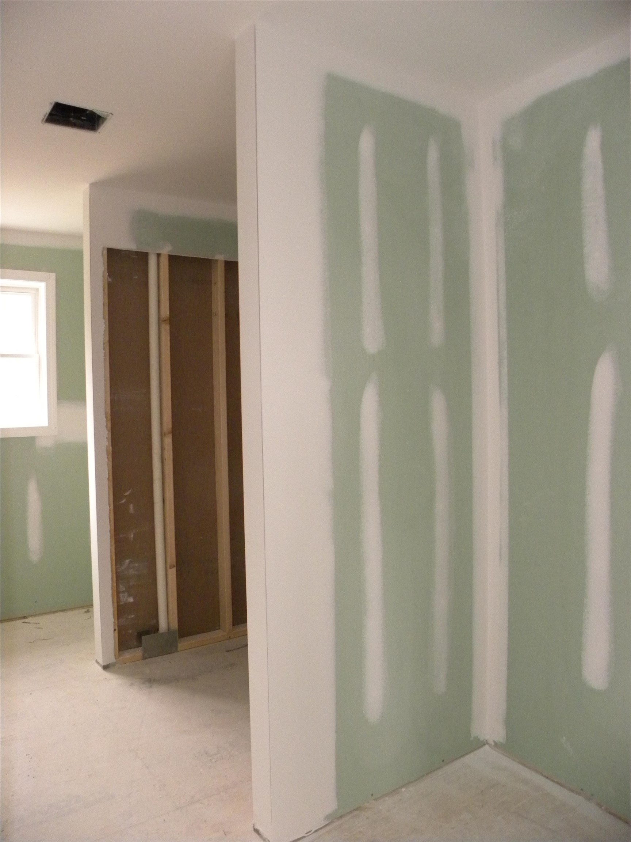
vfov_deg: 67.3
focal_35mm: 26
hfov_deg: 53.1
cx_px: 316
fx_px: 632
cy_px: 421
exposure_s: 1/30
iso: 400
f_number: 2.8
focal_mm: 4.6
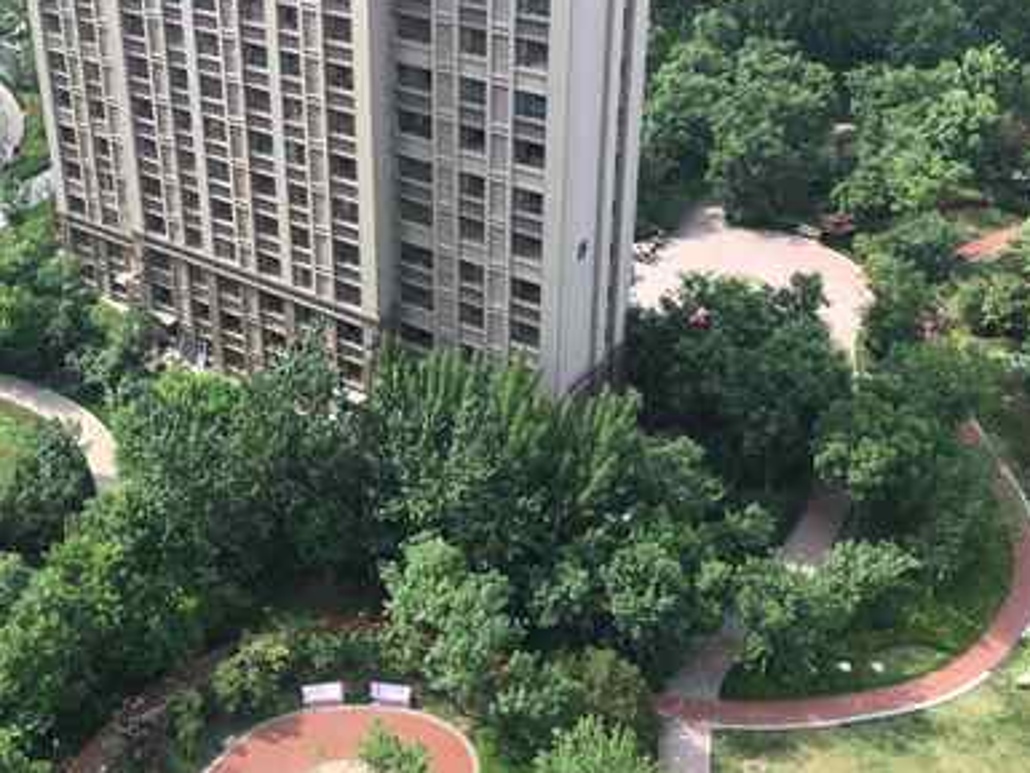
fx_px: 1458
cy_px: 211
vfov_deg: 29.3
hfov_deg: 37.3
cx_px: 179
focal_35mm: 49
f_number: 2.2
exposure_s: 1/394
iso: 25
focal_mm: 4.15
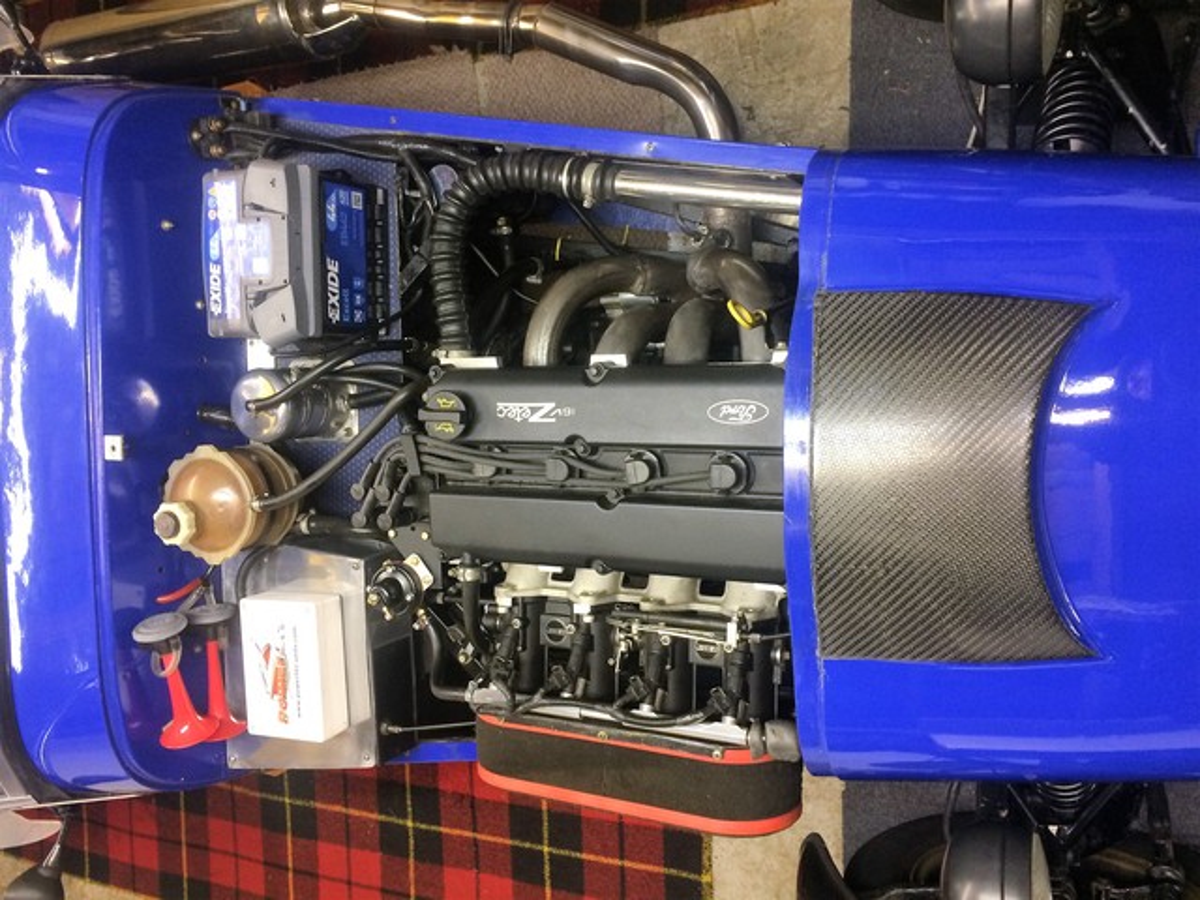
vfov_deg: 48.2
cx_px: 600
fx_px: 1005
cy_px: 450
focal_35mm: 29
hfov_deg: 61.7
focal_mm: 4.15
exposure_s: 1/33
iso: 200
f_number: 2.2
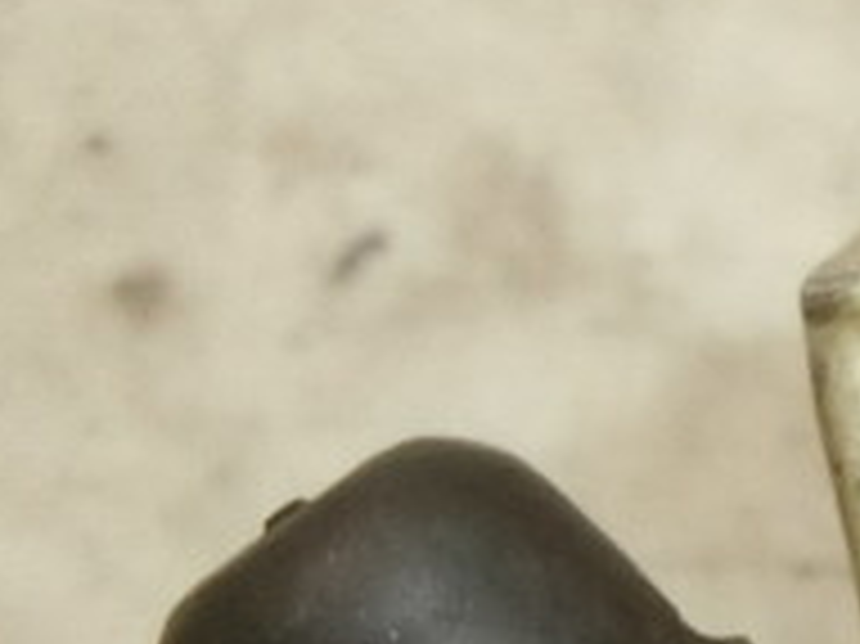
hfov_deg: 11.2
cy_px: 1567
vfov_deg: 8.6
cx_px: 1806
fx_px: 3898
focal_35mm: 157
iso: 200
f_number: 3.5
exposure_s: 1/60
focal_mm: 4.5
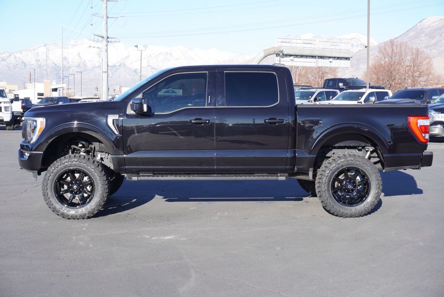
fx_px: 611
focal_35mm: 50
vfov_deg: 27.3
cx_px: 222
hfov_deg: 39.9
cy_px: 148
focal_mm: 33
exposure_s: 1/125
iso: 100
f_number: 7.1
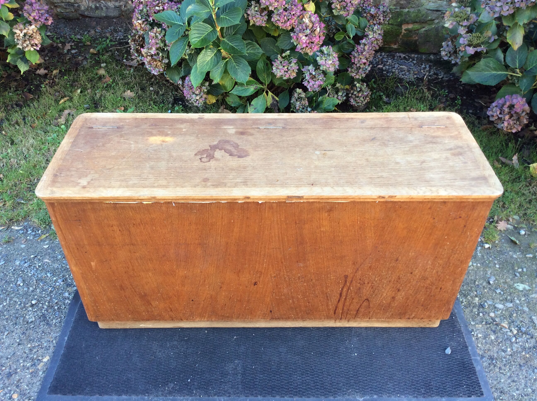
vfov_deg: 44.1
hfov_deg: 56.9
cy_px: 200
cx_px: 268
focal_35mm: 32
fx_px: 496
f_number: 2.4
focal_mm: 3.3
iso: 40
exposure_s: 1/50
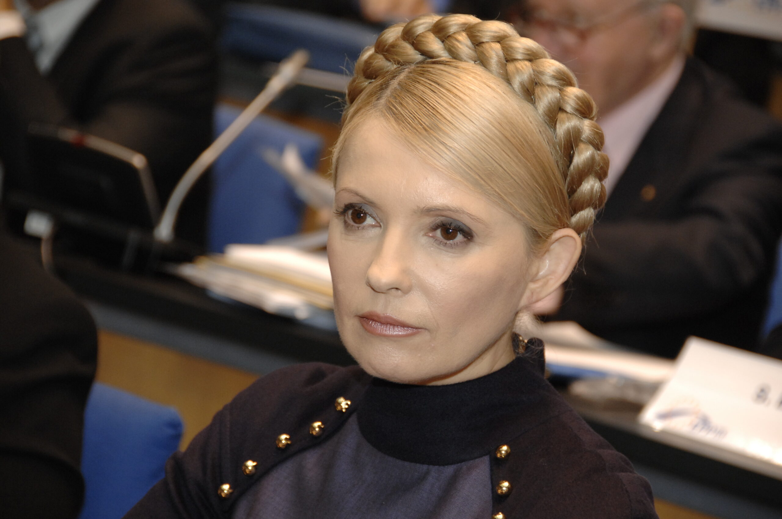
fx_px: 3905
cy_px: 260
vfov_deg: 7.6
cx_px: 391
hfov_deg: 11.4
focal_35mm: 180
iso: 640
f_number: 5.3
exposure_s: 1/30
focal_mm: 120
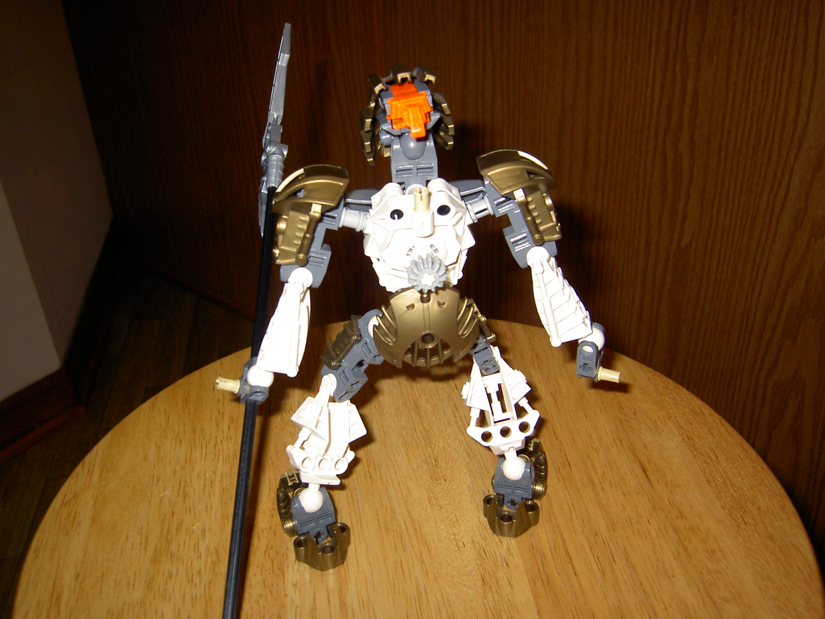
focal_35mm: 38
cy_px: 310
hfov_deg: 49.0
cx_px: 412
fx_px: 906
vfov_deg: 37.7
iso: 100
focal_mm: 6.3
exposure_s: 1/60
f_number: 3
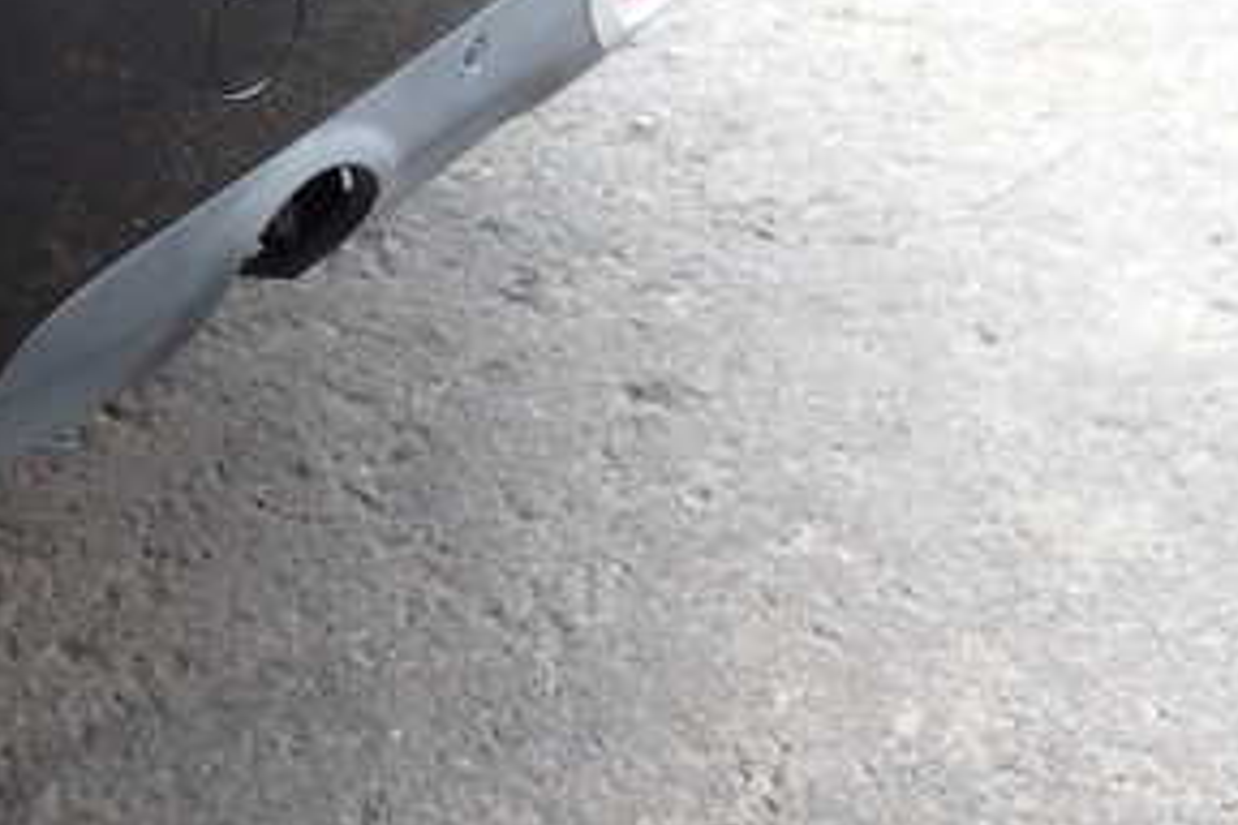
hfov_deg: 29.9
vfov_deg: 20.5
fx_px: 2235
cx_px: 172
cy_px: 82
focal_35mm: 65
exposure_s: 1/60
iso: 200
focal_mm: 5.4
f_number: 2.3
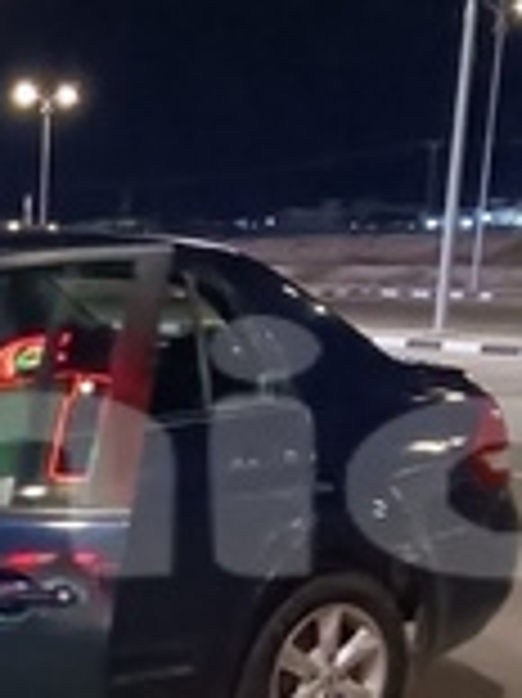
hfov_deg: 20.0
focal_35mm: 62
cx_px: -284
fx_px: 1248
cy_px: 473
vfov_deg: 30.9
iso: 2500
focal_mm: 1.68
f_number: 2.2
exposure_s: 1/16.7
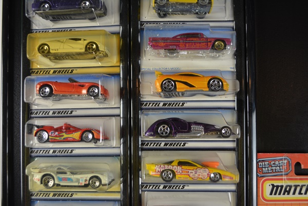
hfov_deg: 53.1
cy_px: 103
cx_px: 154
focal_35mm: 36
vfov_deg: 36.9
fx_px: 308
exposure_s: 1/80
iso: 400
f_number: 4.5
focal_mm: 24
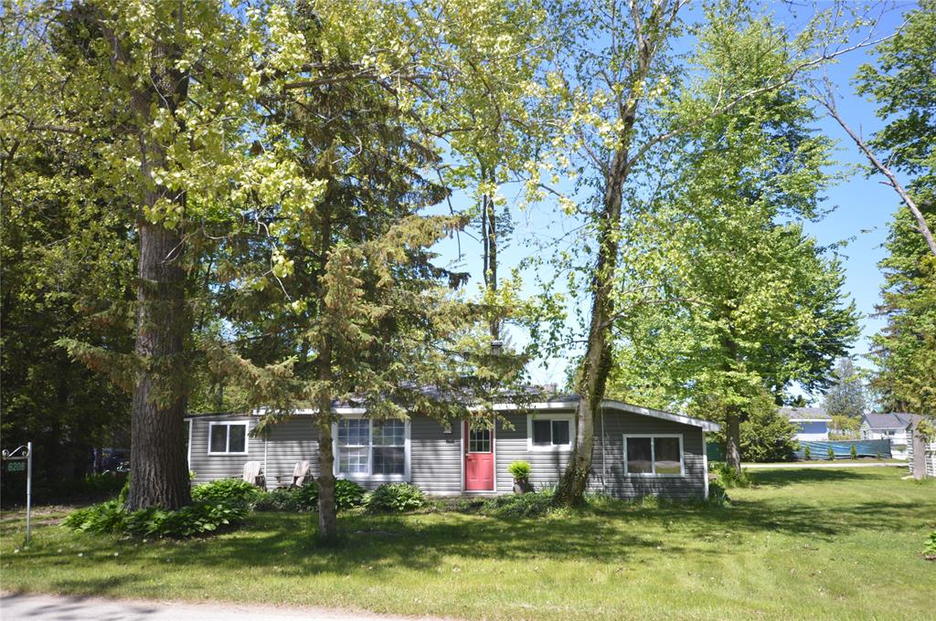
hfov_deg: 62.0
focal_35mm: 30
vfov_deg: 43.5
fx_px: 779
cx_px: 468
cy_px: 310
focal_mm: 20
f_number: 5.6
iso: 100
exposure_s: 1/125
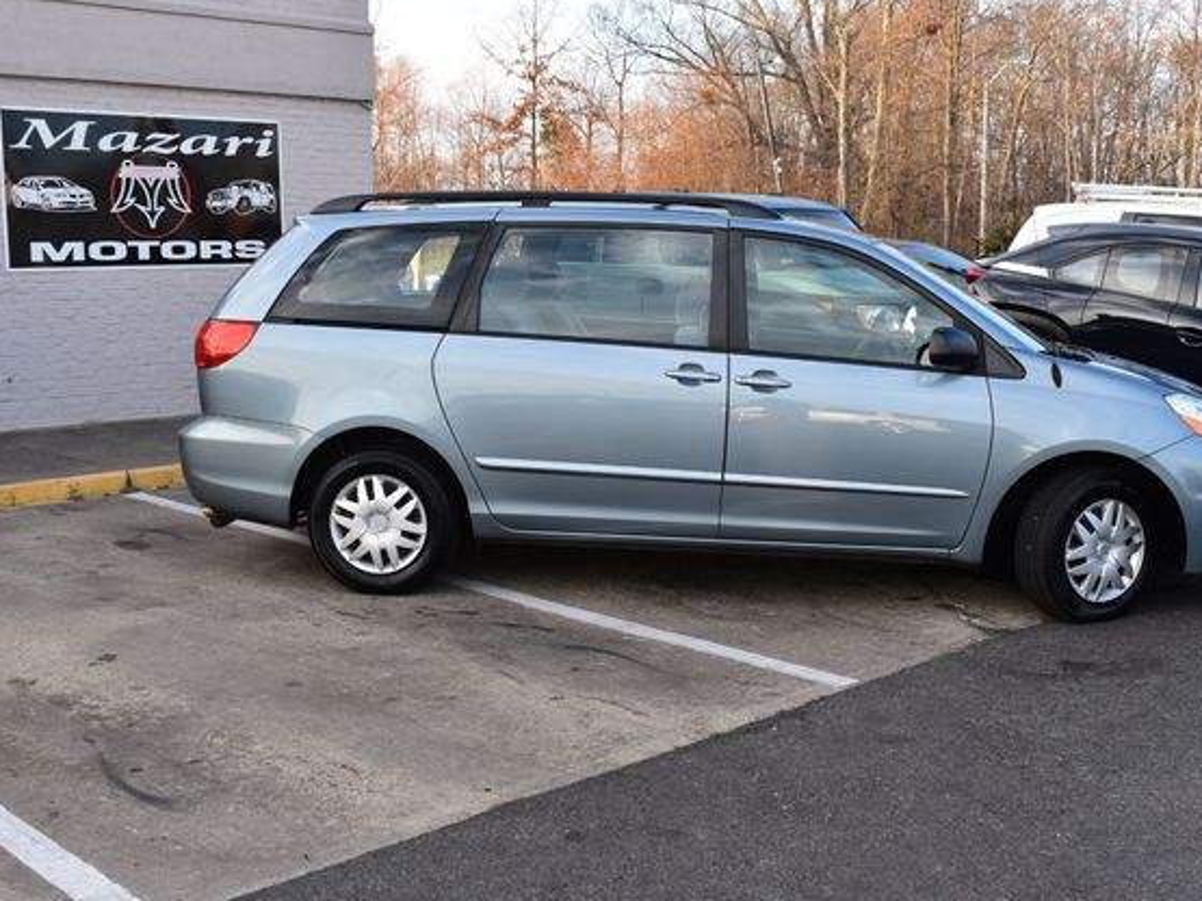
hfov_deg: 45.2
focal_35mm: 42
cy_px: 446
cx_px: 622
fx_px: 1443
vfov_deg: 34.7
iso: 400
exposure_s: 1/100
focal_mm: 25
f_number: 9
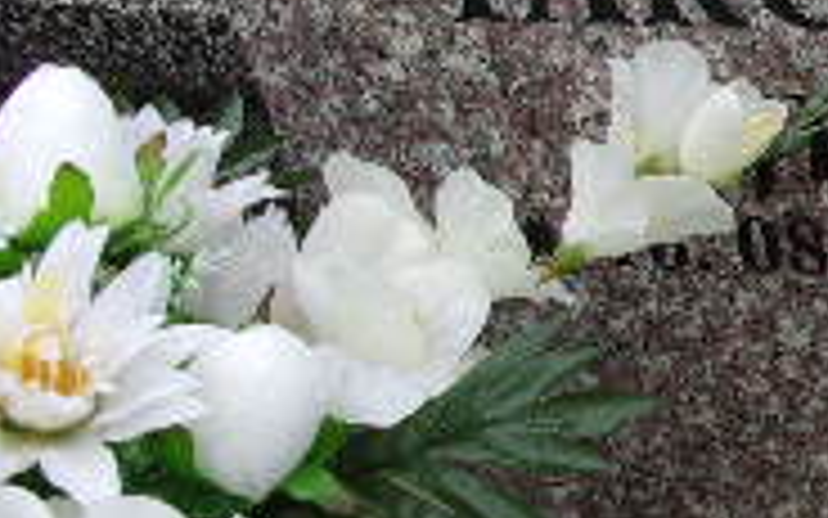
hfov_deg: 18.3
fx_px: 2324
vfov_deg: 12.7
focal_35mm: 103
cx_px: 1174
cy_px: 324
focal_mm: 5.1
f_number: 3.9
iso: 80
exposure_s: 1/42
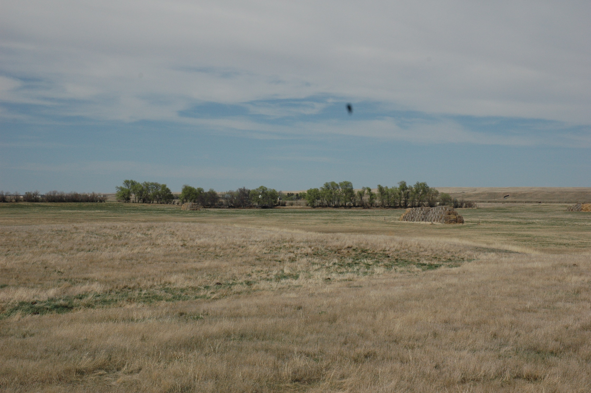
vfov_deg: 22.6
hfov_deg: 33.4
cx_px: 296
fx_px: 984
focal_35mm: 60
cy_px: 196
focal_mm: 40
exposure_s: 1/400
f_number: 10
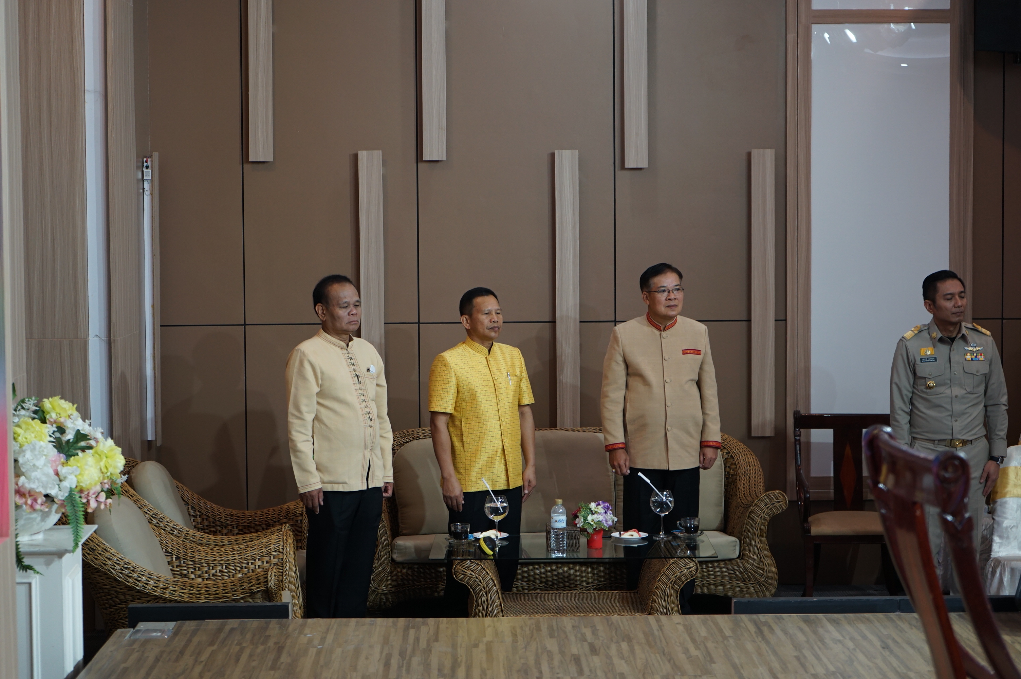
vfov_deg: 19.4
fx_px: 1983
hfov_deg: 28.9
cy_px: 340
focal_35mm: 70
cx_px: 510
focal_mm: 70
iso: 800
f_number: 5.6
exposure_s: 1/30
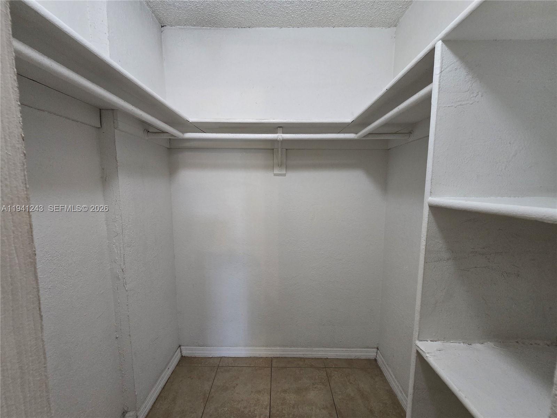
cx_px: 278
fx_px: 209
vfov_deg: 89.9
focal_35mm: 13
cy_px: 209
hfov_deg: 106.2
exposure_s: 1/60
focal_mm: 2.2
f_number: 2.2
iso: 320
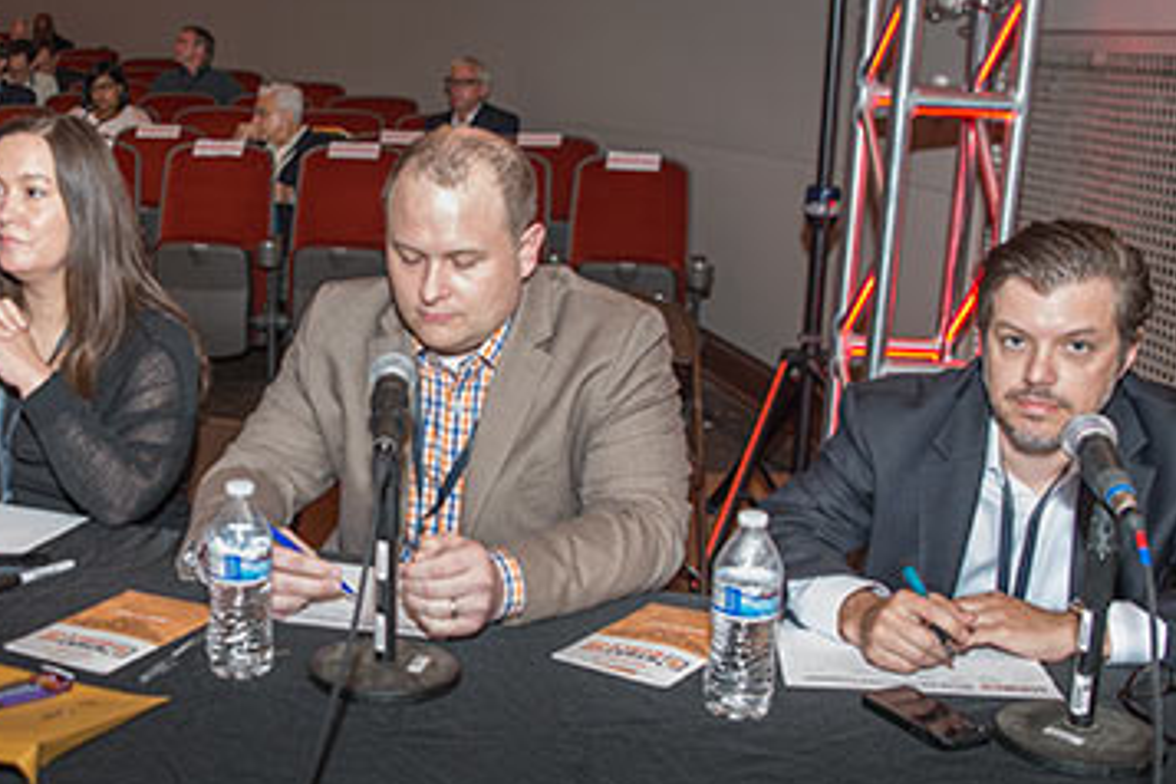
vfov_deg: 34.2
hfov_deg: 48.8
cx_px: 405
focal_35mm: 39
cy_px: 440
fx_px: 1274
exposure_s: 1/60
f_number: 4
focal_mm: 24
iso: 1250
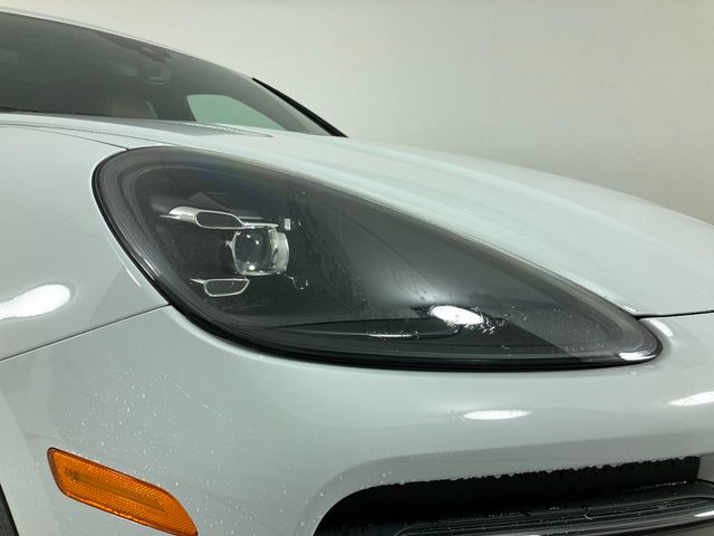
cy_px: 268
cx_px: 357
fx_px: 578
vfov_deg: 49.7
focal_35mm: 28
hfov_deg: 63.4
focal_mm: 3.99
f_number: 1.8
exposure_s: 1/353
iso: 20
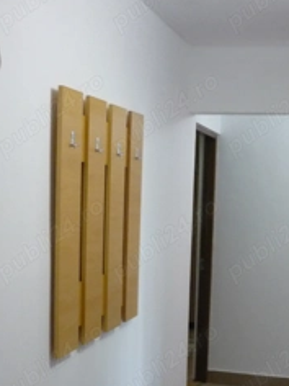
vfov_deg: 33.9
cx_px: 222
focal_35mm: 56
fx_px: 623
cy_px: 267
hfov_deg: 25.7
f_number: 2.8
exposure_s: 1/30
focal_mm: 5.5
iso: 400
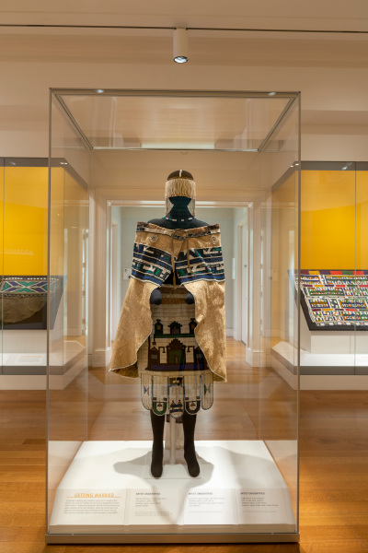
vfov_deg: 73.7
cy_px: 276
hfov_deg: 53.1
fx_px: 368
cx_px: 184
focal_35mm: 24
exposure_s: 1/1.67
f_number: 8
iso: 400
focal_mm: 24
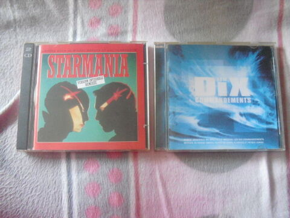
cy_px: 109
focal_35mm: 36
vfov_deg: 39.7
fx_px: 302
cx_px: 145
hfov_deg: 51.4
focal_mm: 6.3
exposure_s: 1/60
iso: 800
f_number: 3.1
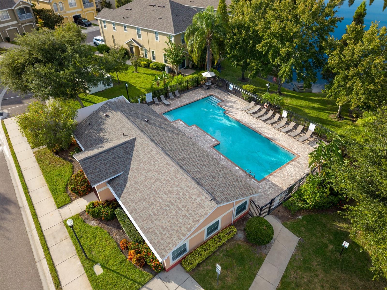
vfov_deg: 56.8
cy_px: 145
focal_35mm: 24
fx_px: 268
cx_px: 194
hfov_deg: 71.6
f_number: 1.8
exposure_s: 1/15
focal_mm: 6.48
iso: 210
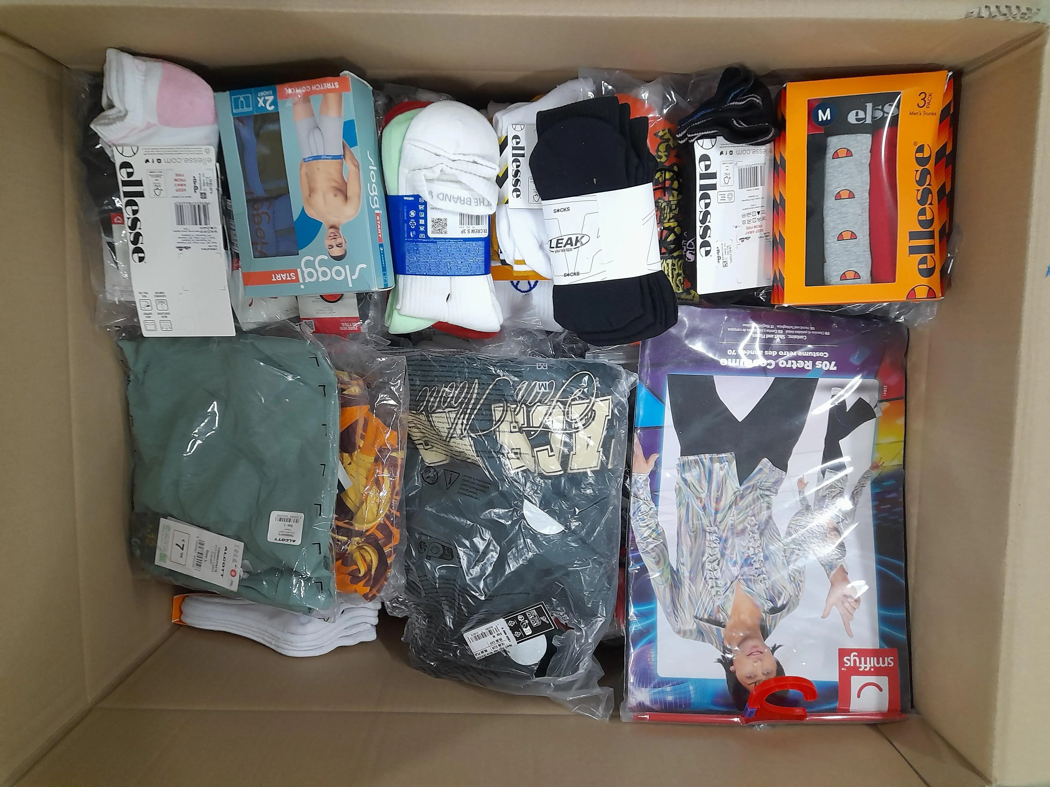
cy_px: 394
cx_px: 525
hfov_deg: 69.4
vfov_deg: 54.9
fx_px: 758
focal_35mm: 25
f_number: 2
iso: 320
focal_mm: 4.6
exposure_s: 1/50
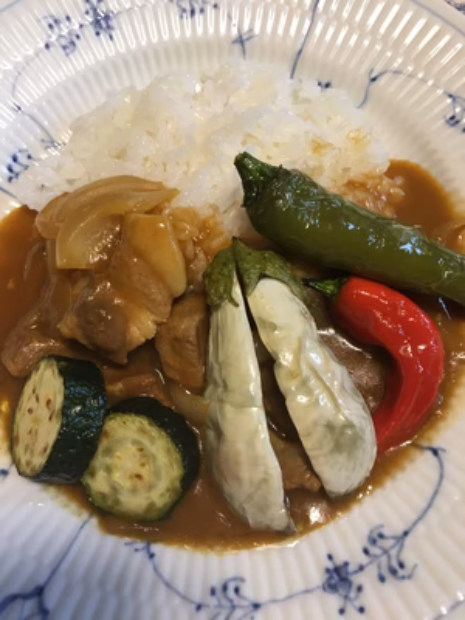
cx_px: 232
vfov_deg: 61.7
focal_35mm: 29
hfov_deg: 48.2
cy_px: 310
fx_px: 519
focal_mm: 4.15
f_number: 2.2
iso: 80
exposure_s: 1/33
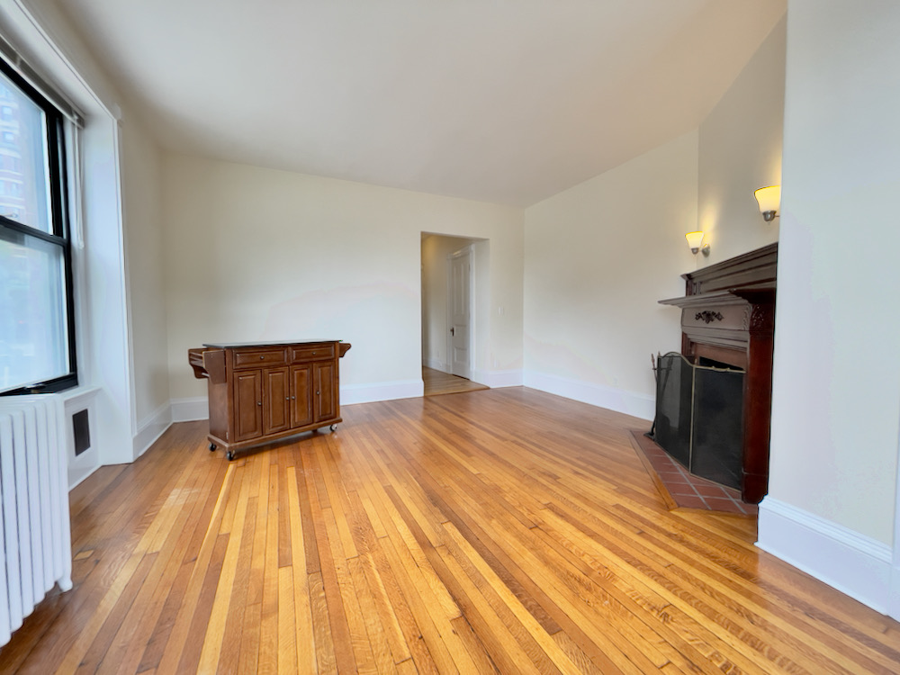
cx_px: 450
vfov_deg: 89.9
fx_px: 338
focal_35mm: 13
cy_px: 338
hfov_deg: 106.2
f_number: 2.4
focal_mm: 1.54
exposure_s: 1/121
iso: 125
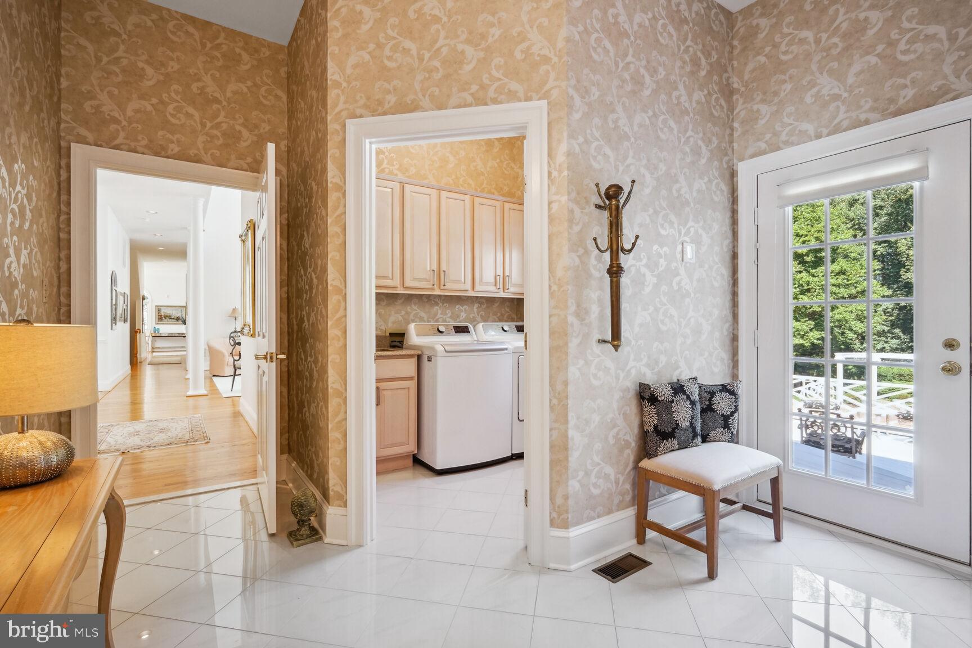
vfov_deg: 73.7
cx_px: 486
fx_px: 432
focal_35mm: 16
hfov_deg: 96.7
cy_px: 324
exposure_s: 1/25
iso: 800
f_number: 9
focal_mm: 16
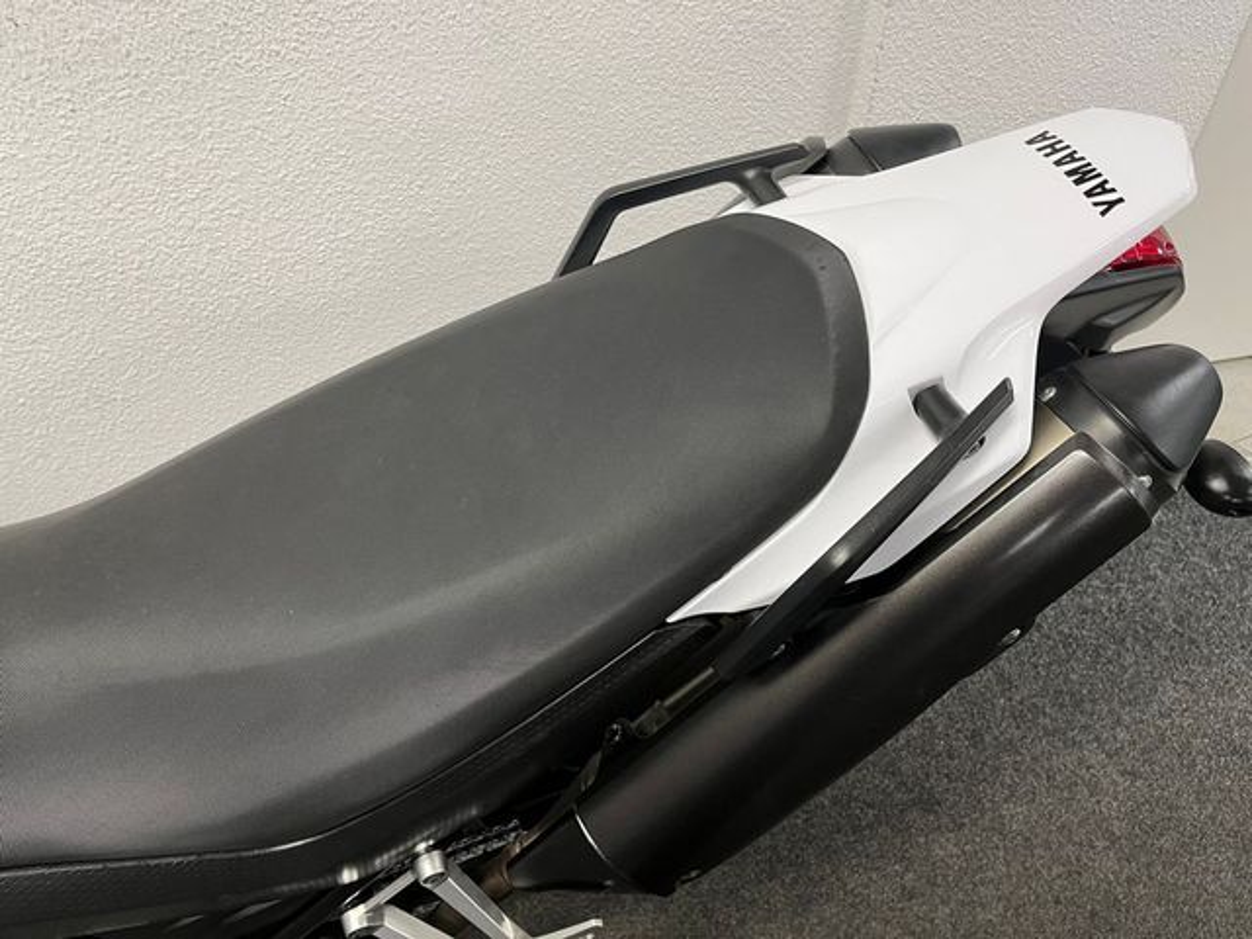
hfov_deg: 67.3
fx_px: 940
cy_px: 470
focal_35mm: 26
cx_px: 626
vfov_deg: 53.1
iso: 100
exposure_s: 1/50
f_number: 1.6
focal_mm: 5.1
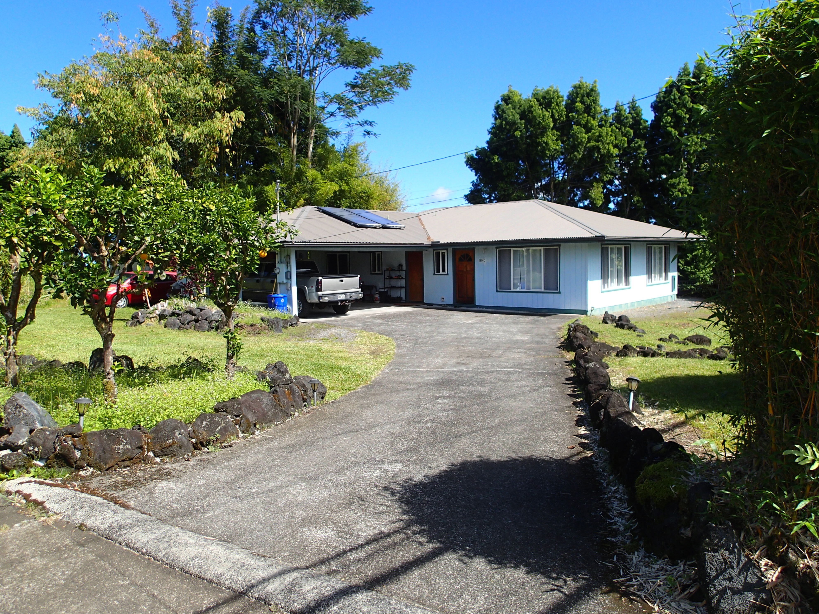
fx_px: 591
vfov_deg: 54.9
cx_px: 410
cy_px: 307
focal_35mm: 25
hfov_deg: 69.4
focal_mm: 4.5
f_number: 8
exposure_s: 1/125
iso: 100
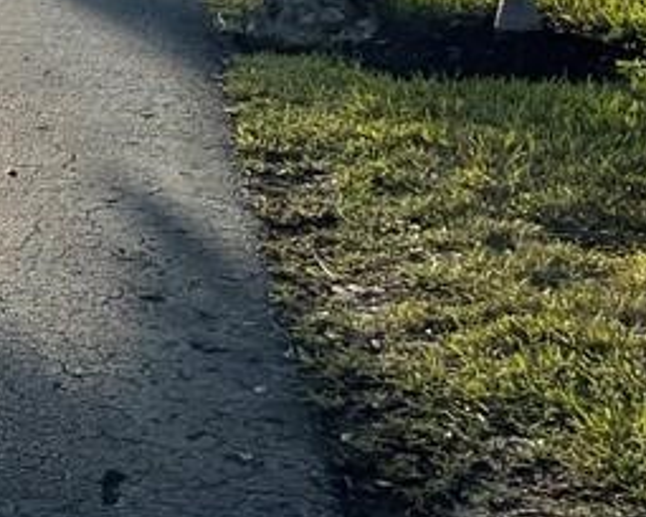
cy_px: -393
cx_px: -547
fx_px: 1950
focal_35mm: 102
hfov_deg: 15.8
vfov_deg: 13.6
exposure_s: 1/7937
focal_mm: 5.1
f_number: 1.6
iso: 32
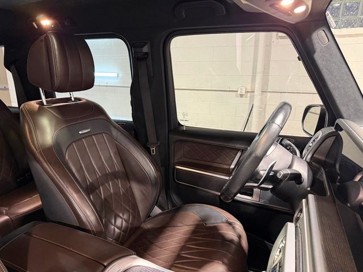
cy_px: 136
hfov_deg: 71.6
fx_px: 252
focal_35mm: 24
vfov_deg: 56.8
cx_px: 182
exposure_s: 1/60
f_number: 1.78
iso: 400
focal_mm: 6.76
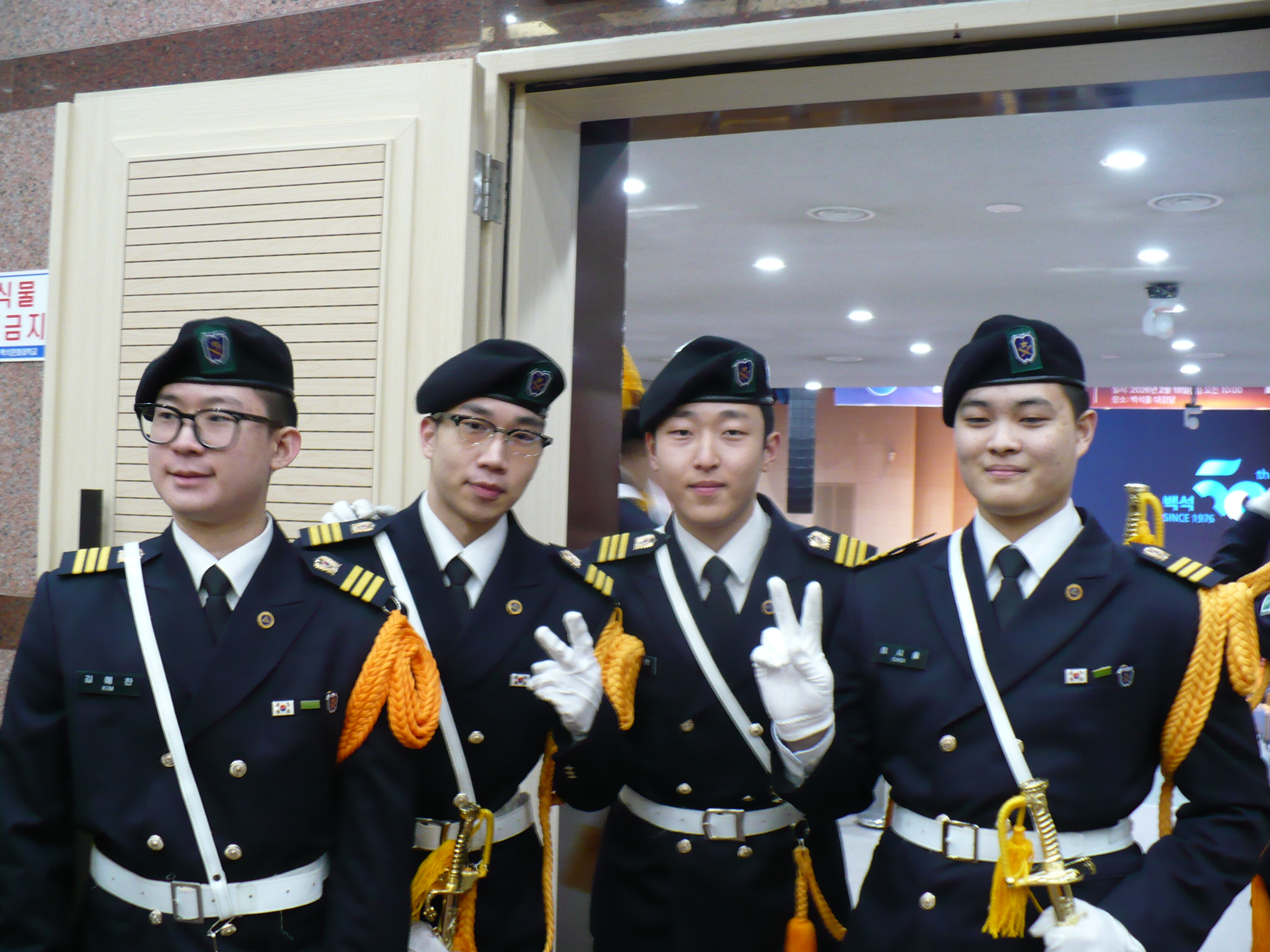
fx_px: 1357
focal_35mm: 37
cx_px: 635
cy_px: 476
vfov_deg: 38.7
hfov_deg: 50.1
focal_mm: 6.1
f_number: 2.8
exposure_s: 1/8
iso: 200
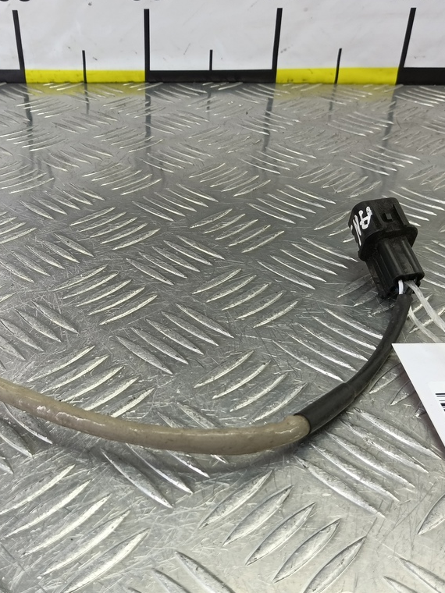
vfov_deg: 58.4
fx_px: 531
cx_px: 151
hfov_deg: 44.8
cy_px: 296
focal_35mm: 31
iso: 124
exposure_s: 1/50
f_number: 1.6
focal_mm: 4.11
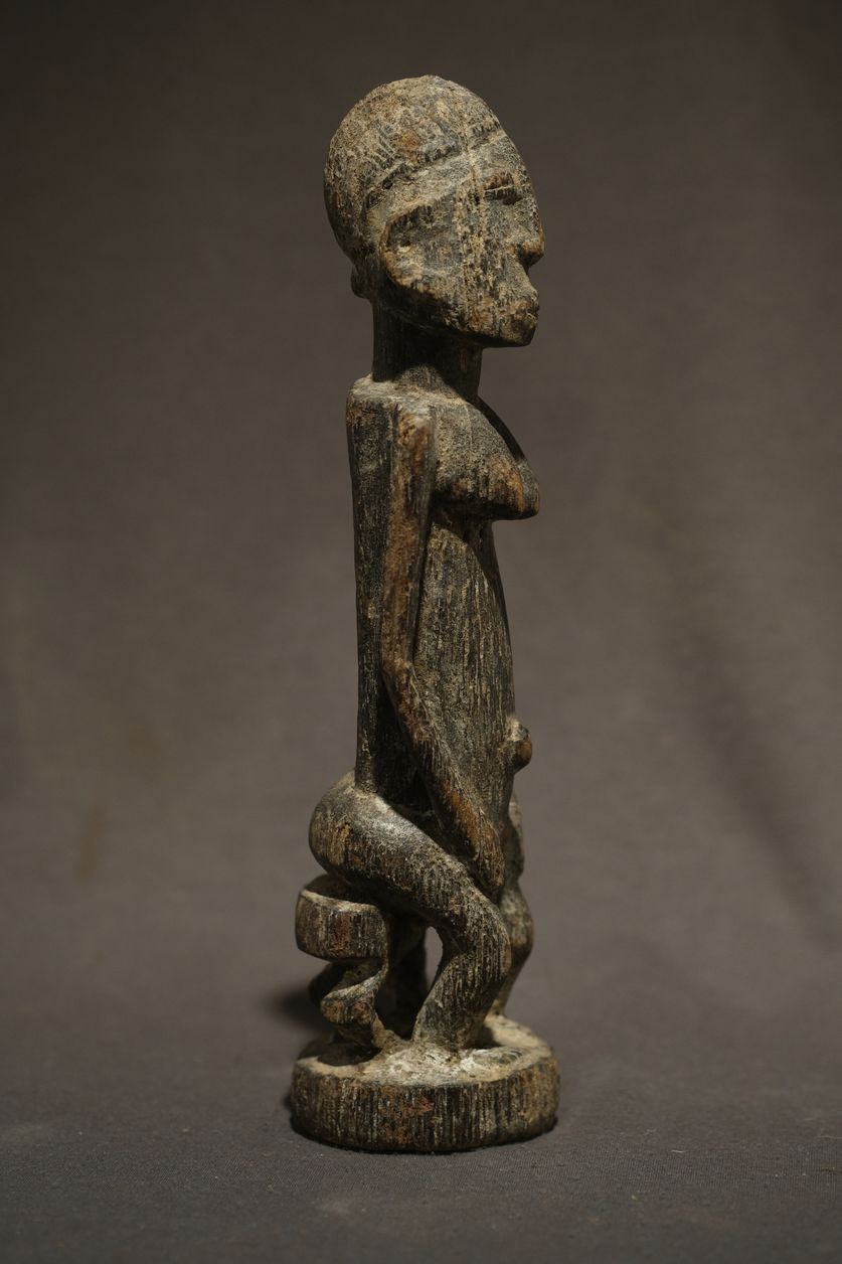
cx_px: 421
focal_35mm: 90
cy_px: 632
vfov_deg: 22.6
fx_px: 3158
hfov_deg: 15.2
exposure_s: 1/180
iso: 800
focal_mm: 60
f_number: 3.2
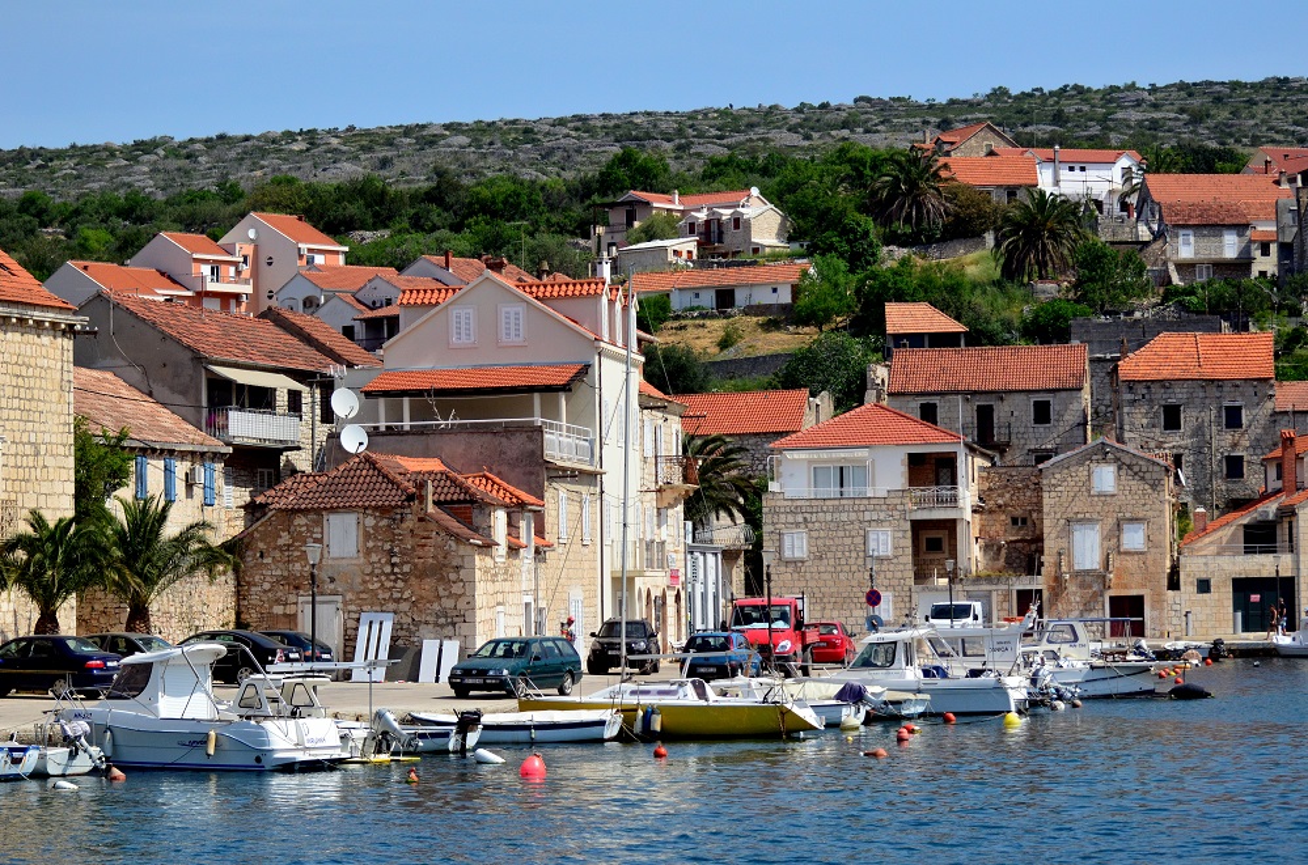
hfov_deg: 19.5
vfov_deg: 13.0
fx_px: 3806
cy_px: 432
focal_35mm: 105
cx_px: 654
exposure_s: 1/8000
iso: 800
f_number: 4.5
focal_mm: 70
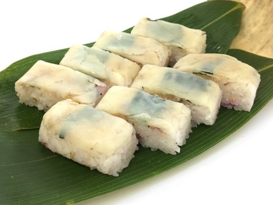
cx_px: 134
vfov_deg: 35.8
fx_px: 316
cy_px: 77
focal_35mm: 40
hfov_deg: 46.8
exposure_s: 1/60
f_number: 2.2
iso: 32
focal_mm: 4.15
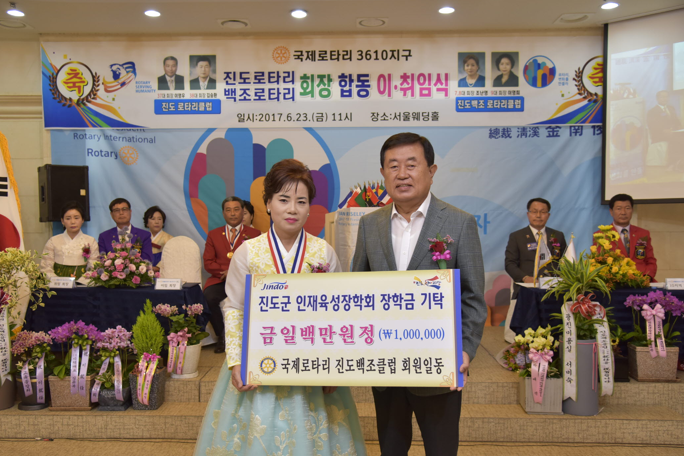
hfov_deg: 57.2
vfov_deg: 40.0
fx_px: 627
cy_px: 238
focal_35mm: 33
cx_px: 335
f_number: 4
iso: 800
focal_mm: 31
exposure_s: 1/125
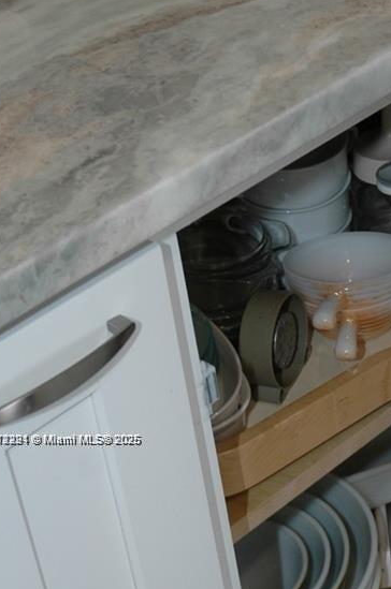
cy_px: 440
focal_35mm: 95
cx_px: 394
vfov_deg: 21.3
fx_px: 1555
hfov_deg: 14.1
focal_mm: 29
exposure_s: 1/60
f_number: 4.5
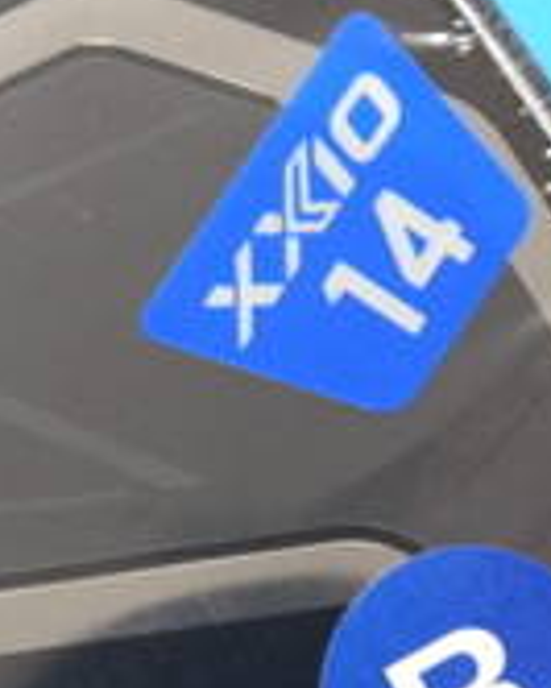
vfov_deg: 6.6
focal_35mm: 294
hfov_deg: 5.3
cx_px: 116
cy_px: 398
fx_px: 5988
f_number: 5.5
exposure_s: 1/60
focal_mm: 39
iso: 800
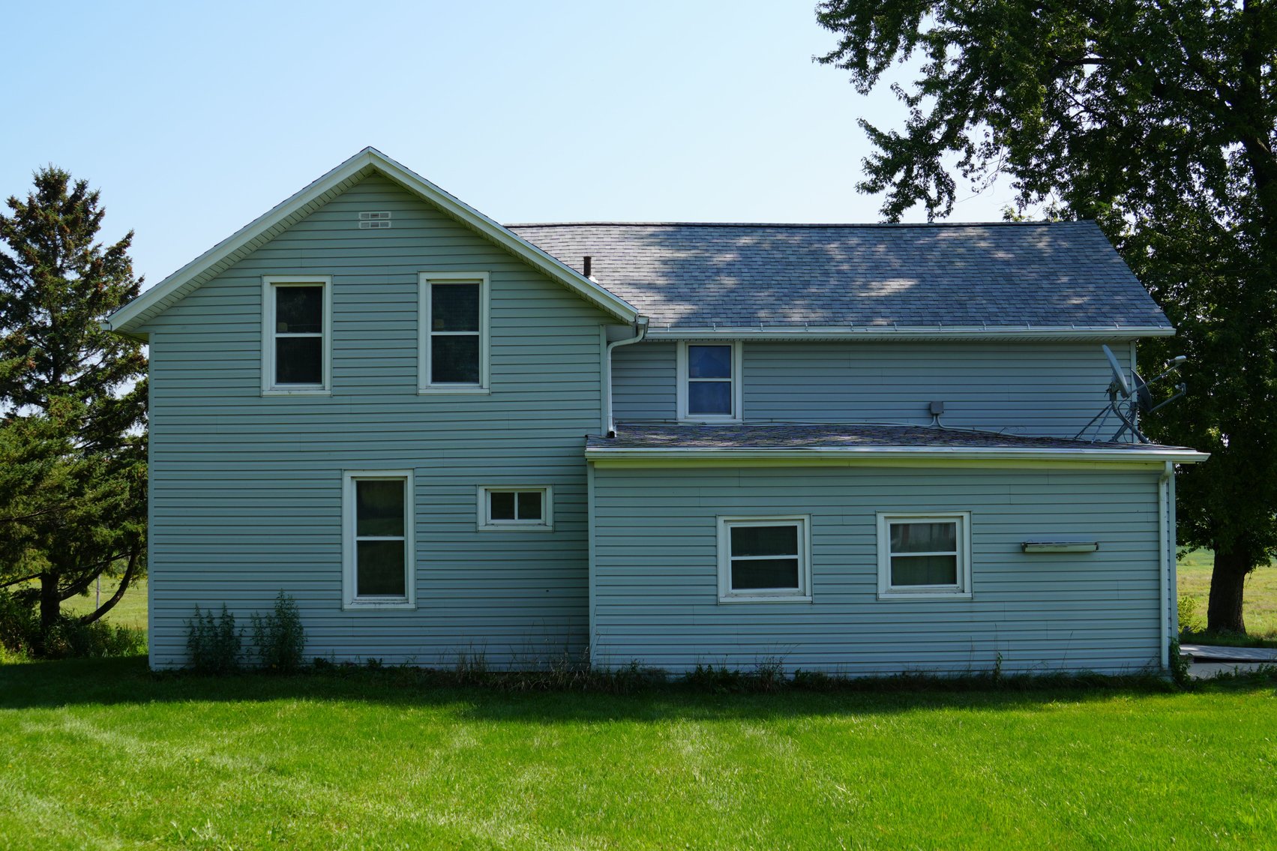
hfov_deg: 51.3
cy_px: 426
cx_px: 638
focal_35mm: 38
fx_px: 1330
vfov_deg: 35.5
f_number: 5
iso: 100
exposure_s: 1/400
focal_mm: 25
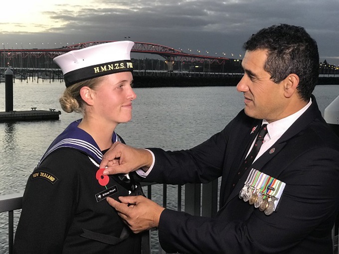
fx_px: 558
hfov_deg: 33.8
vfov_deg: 25.7
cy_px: 127
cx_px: 170
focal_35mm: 57
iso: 125
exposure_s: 1/50
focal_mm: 6.6
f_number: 2.8
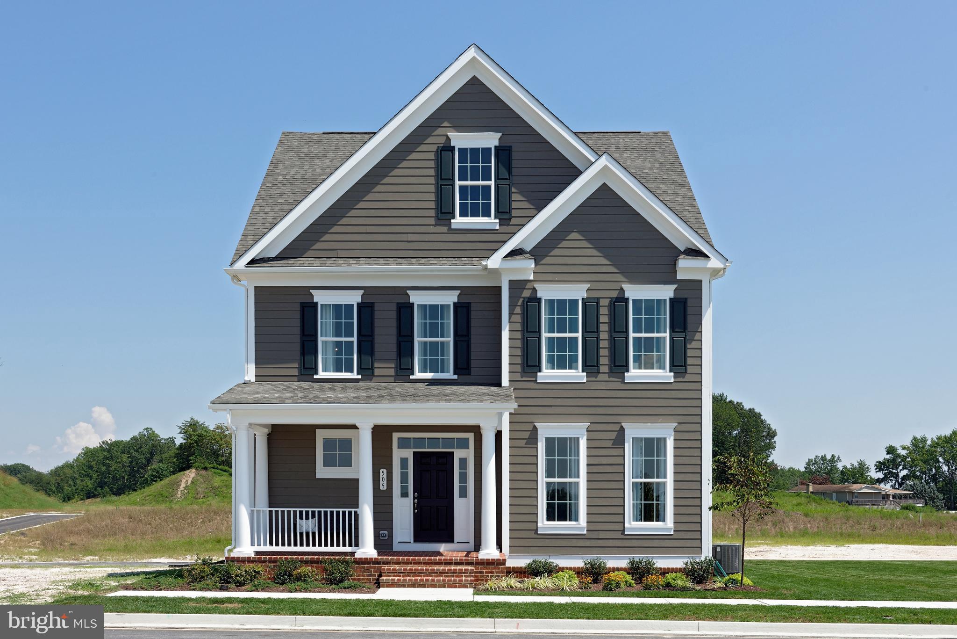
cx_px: 478
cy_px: 320
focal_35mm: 40
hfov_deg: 48.5
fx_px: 1063
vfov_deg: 33.4
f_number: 13
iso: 320
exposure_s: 1/250
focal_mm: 40
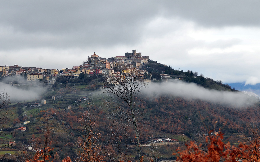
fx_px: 758
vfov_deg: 12.2
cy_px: 78
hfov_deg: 19.5
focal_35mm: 107
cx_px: 130
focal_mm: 70
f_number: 6.3
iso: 200
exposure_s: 1/160
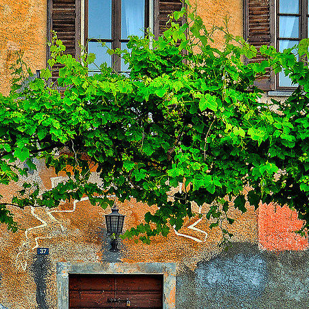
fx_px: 778
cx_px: 147
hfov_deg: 22.5
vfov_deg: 22.4
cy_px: 199
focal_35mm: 77
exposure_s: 1/60
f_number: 4
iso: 400
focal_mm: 34
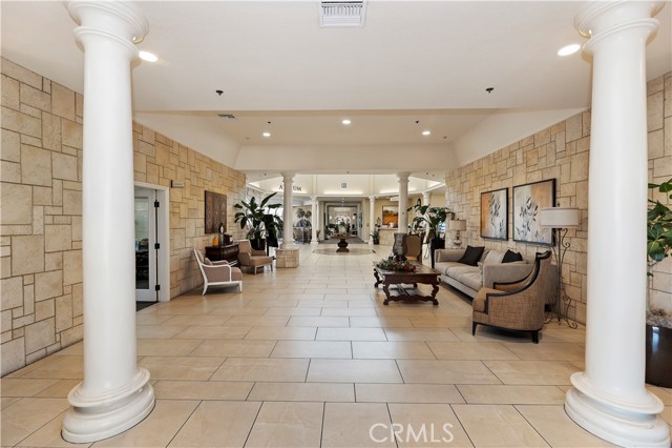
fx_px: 261
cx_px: 336
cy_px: 224
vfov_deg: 81.1
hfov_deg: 104.3
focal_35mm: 14
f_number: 5.6
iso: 1000
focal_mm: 14
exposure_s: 1/50
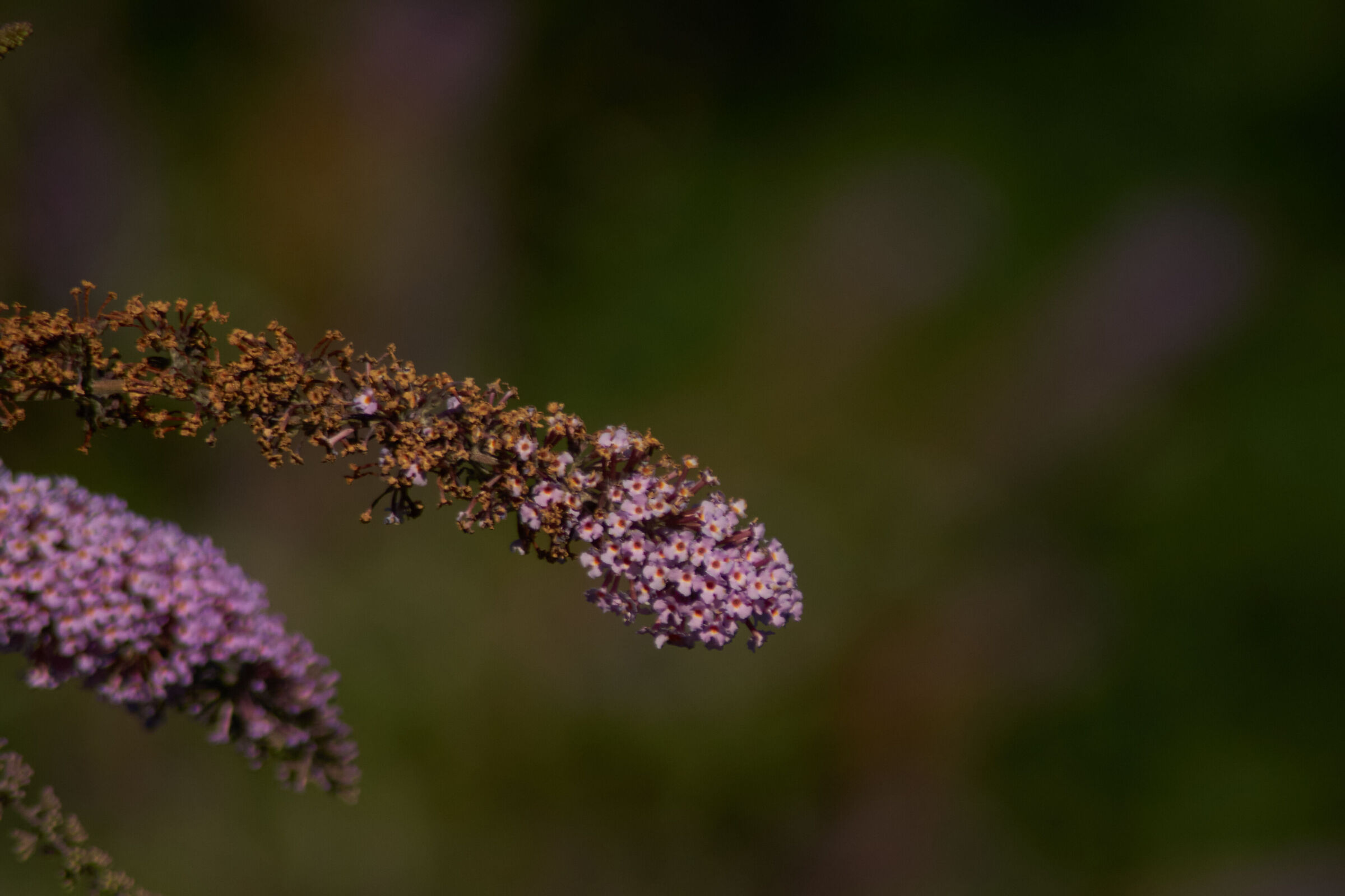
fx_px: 33622
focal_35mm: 900
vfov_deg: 1.5
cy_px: 448
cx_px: 672
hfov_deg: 2.3
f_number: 11
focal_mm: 600
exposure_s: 1/1000
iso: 400
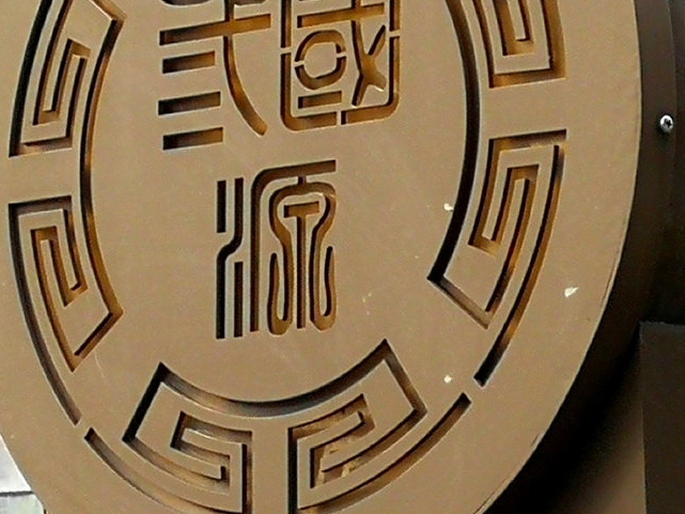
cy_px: 214
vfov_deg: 6.2
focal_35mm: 238
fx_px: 4711
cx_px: 357
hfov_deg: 8.3
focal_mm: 3.95
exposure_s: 1/200
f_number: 2.2
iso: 50
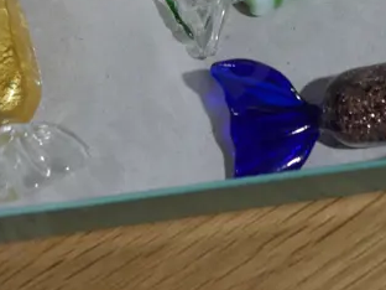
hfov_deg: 12.7
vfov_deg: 9.6
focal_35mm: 151
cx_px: 489
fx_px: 1684
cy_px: -127
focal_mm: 23
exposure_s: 1/60
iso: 250
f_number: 5.1
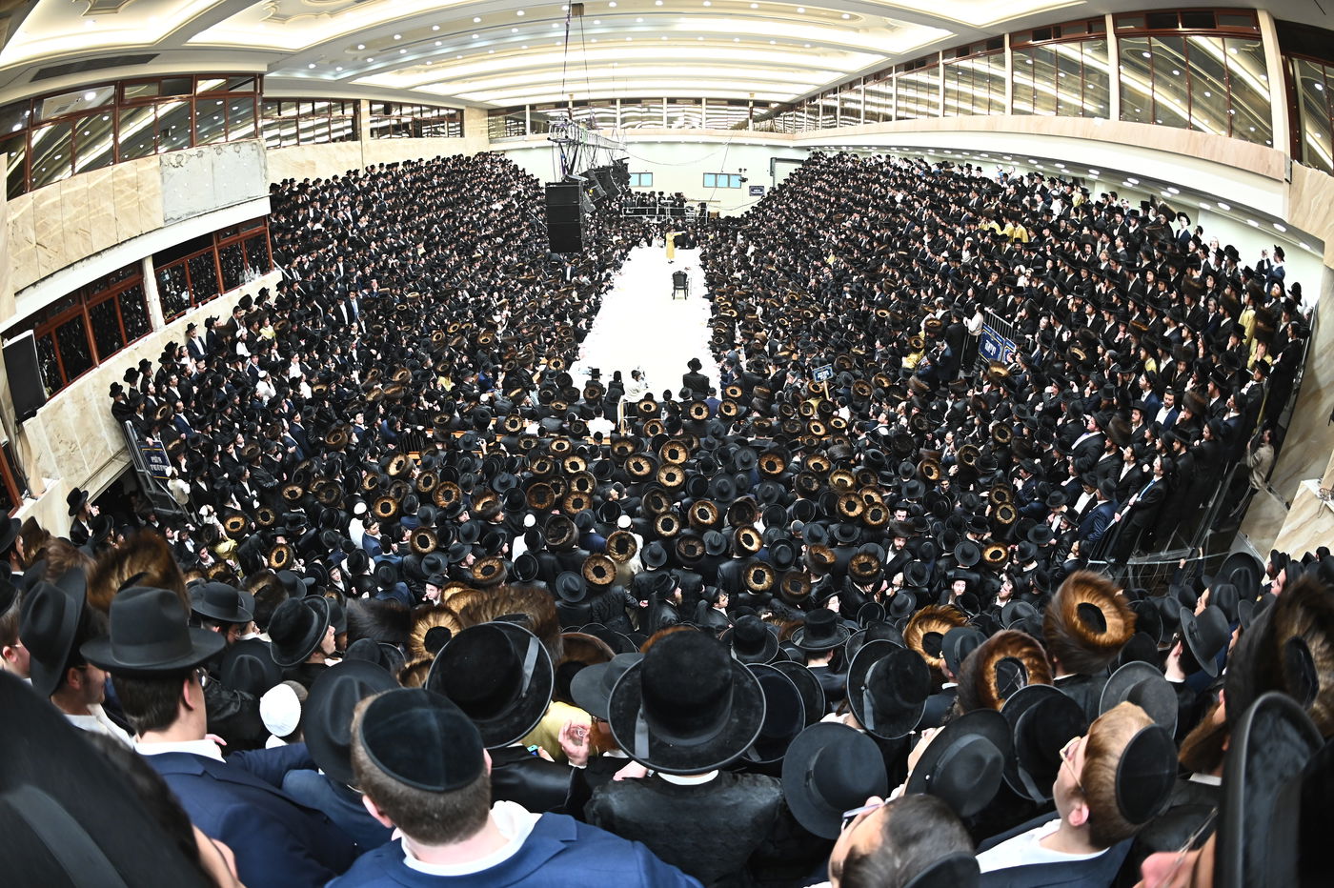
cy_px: 444
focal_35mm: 16
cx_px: 667
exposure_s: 1/200
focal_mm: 16
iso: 2000
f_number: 4.5
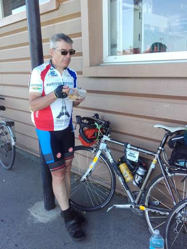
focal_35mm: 31
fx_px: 223
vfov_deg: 58.4
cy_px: 124
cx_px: 94
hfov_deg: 45.4
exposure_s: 1/116
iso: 50
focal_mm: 3.31
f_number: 2.2
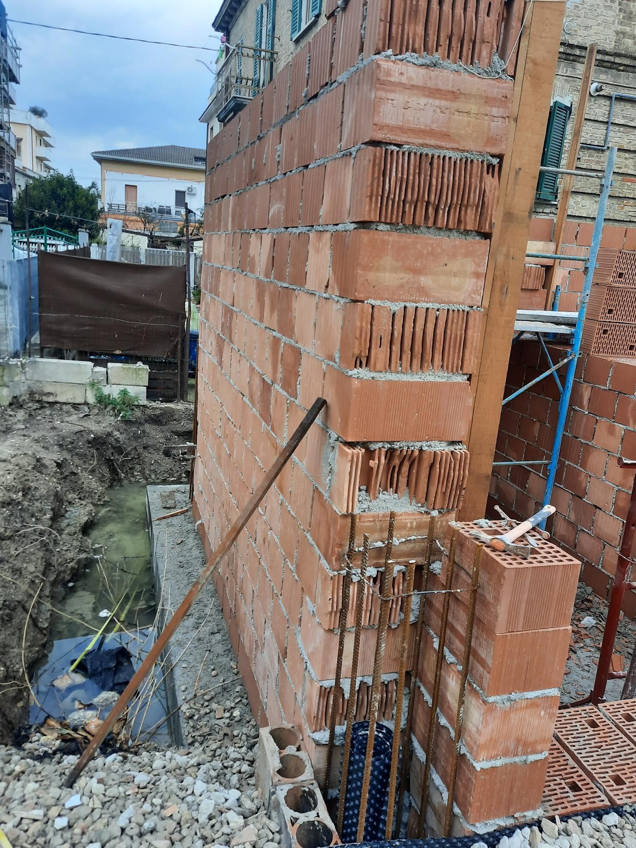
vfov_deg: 67.3
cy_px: 414
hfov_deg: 53.1
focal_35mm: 26
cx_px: 322
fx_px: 637
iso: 32
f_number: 2
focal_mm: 4.6
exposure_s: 1/100
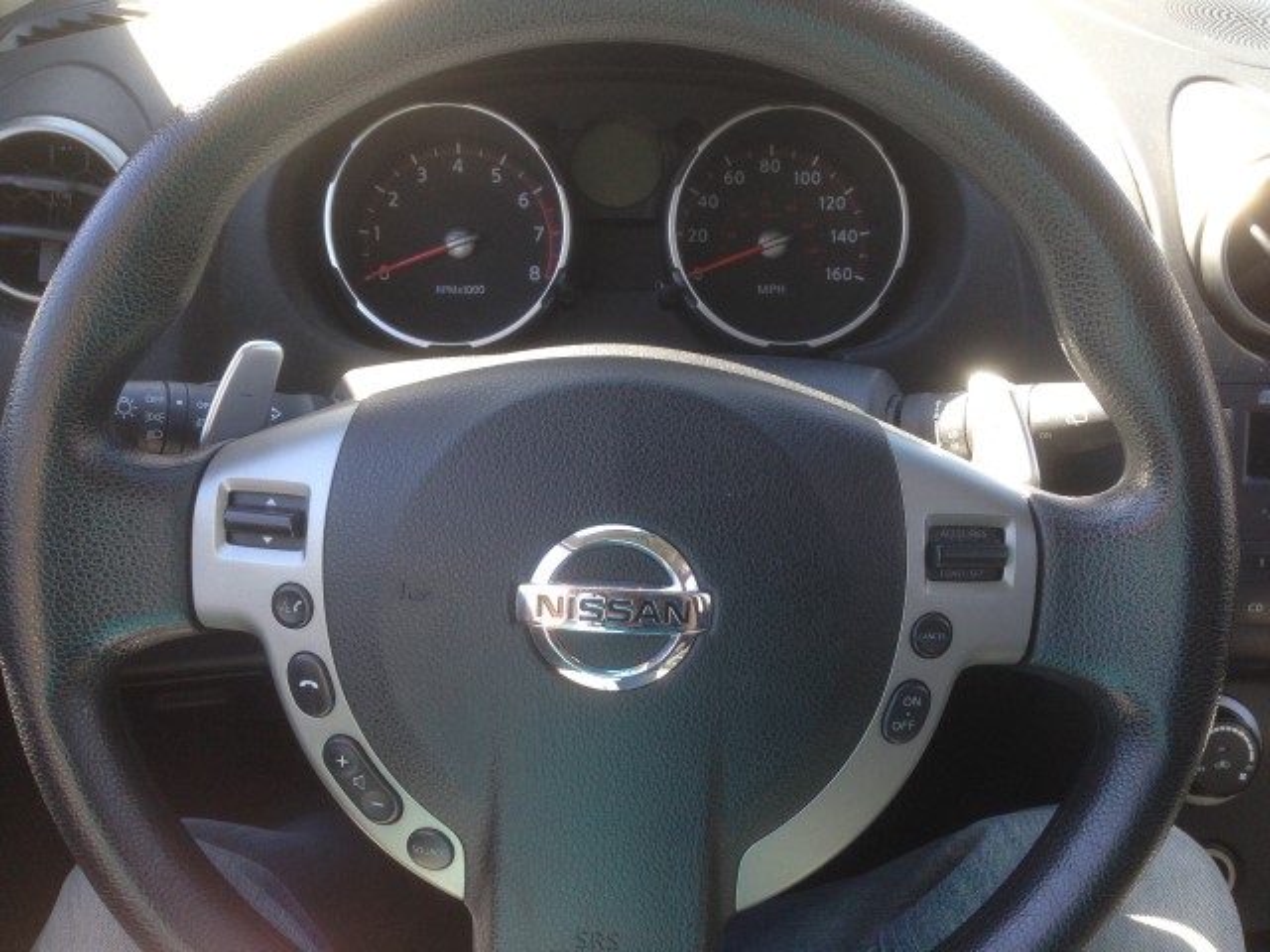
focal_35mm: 33
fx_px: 1211
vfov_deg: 42.9
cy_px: 476
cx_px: 635
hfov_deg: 55.4
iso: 80
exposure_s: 1/120
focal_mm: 4.12
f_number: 2.4
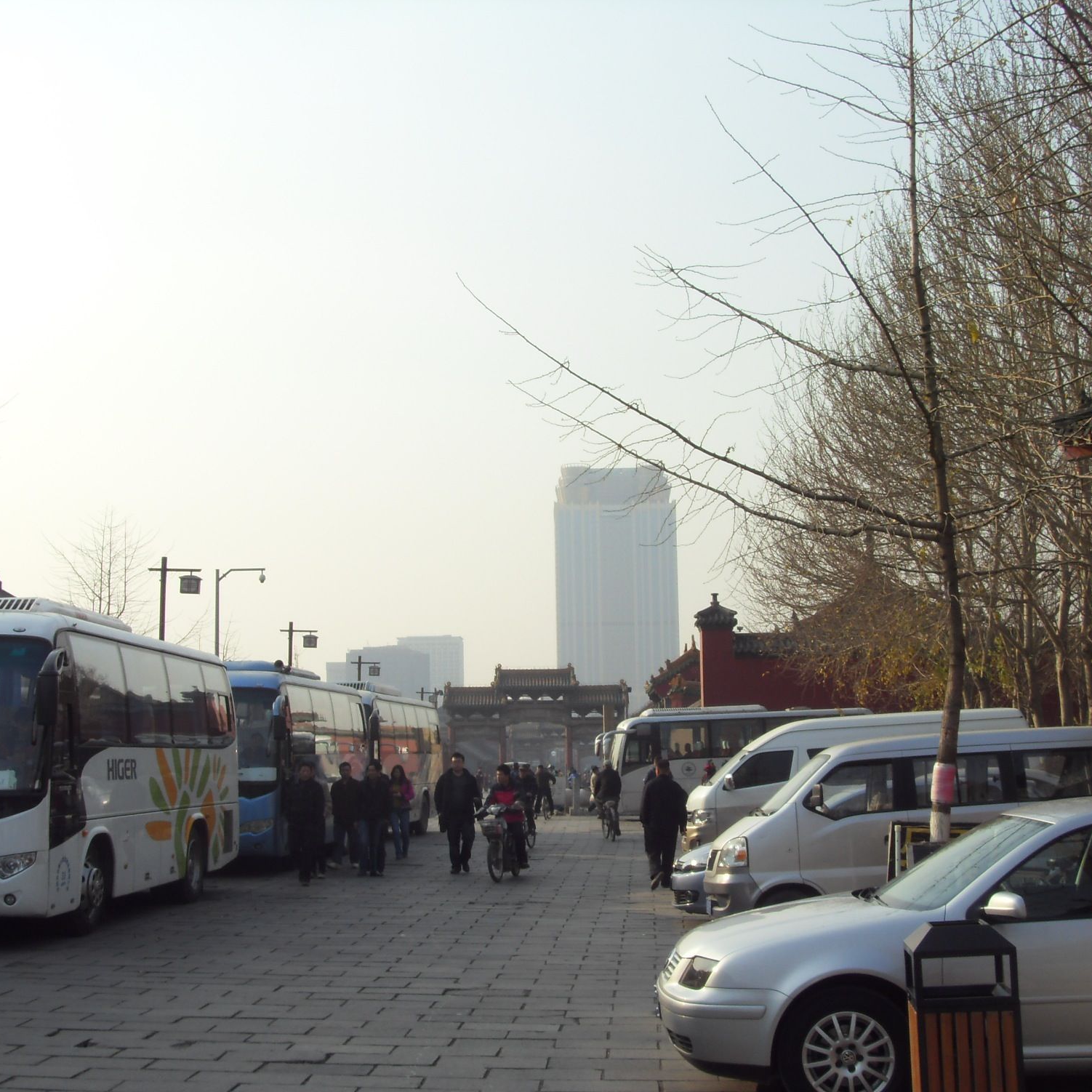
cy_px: 557
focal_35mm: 47
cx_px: 474
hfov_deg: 36.0
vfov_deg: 36.1
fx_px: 1677
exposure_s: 1/250
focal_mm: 6.6
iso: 80
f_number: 6.2
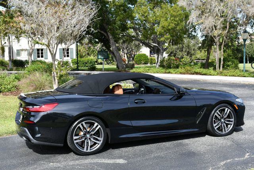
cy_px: 85
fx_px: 353
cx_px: 127
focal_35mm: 50
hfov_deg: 39.6
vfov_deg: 27.0
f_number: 8
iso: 180
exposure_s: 1/250
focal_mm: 25
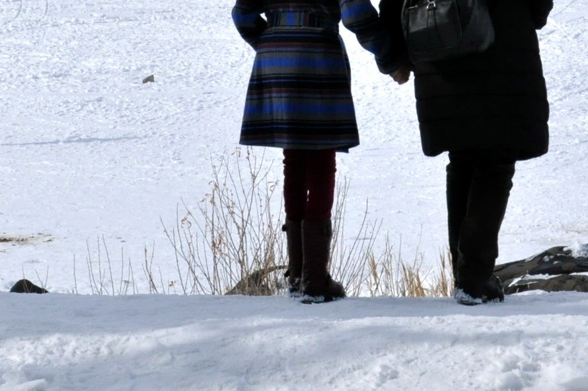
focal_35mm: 188
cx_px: 359
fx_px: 3067
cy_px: 42
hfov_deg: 10.9
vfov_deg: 7.3
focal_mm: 52
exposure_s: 1/1600
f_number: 20
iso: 1000
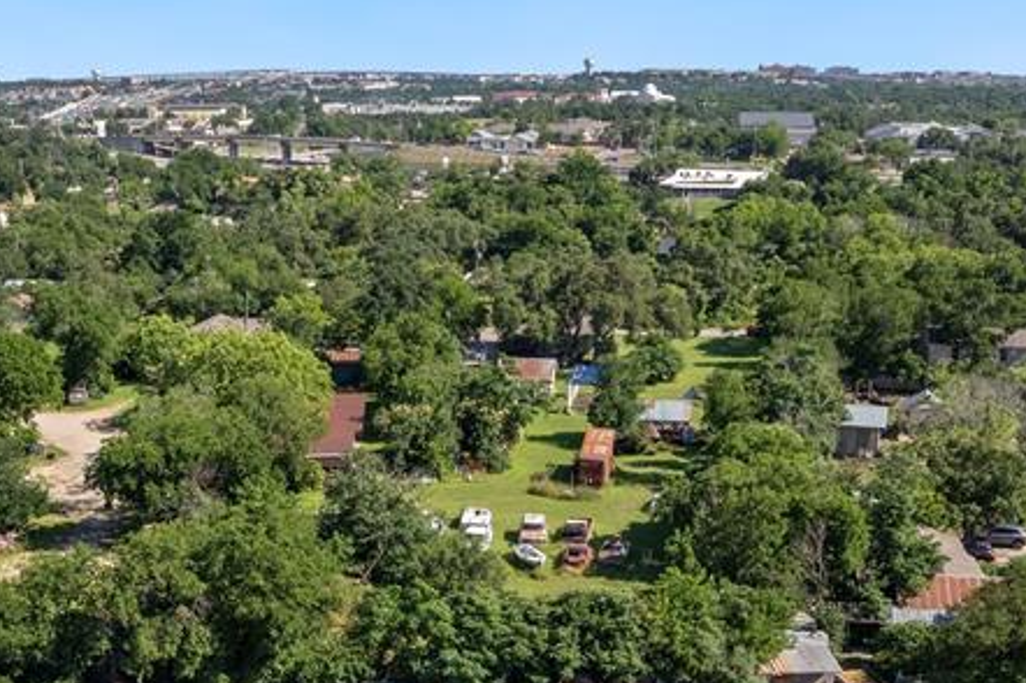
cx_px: 434
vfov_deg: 25.0
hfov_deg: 38.8
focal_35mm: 51
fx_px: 1452
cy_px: 705
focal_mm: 8.38
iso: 100
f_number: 2.8
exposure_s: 1/160
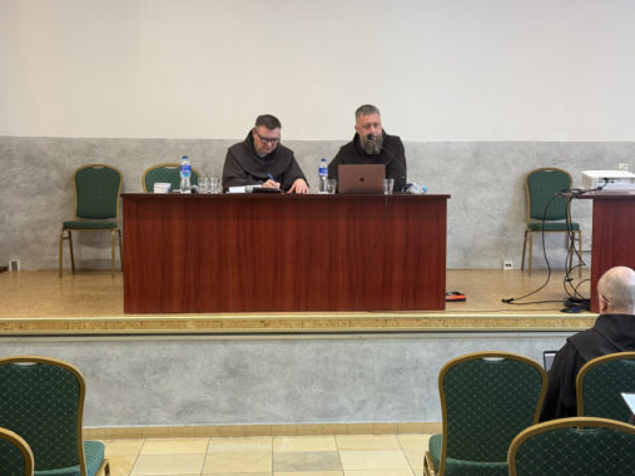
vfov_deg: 27.5
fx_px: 972
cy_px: 258
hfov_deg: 36.2
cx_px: 344
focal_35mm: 53
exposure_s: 1/50
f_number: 1.78
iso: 200
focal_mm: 6.76
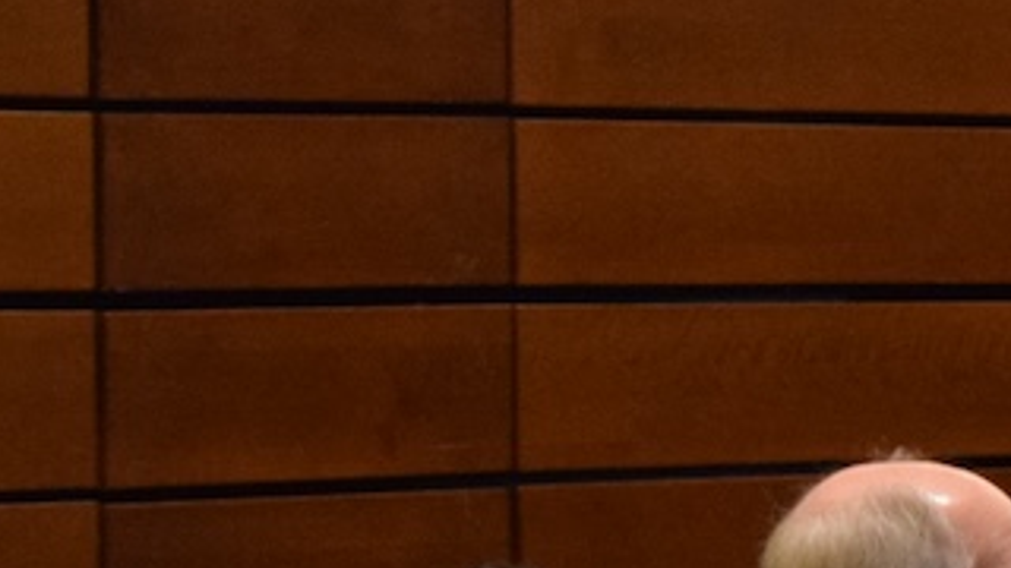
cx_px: 2123
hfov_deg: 4.9
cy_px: 907
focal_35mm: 433
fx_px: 11598
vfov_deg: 2.8
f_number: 5.6
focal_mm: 55
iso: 3200
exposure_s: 1/80
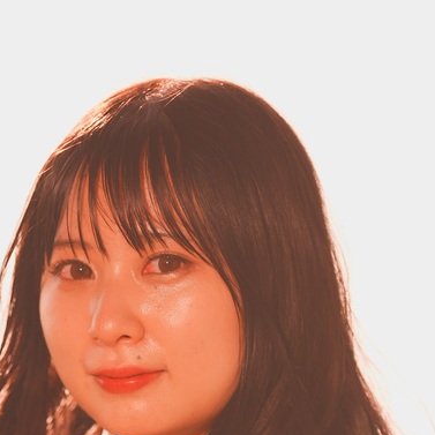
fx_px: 6611
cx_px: 47
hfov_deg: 3.8
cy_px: 609
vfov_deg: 3.8
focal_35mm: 465
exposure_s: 1/800
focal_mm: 191
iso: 40
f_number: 2.8
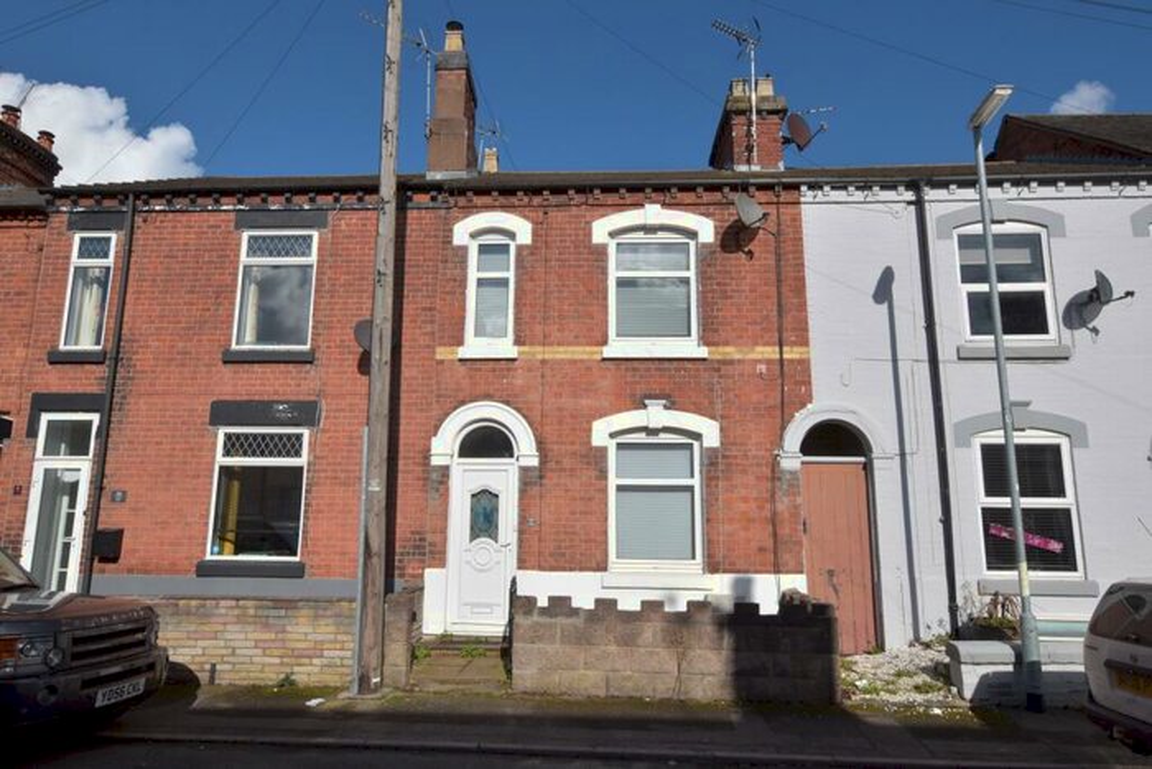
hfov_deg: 81.2
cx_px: 576
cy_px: 384
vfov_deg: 59.5
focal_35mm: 21
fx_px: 672
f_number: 11
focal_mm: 14
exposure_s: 1/500
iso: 250
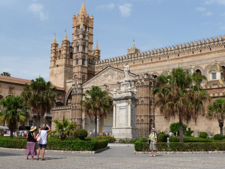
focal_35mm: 50
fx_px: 325
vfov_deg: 29.1
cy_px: 84
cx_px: 112
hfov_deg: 38.2
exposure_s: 1/1000
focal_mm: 8.5
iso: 100
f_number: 4.2
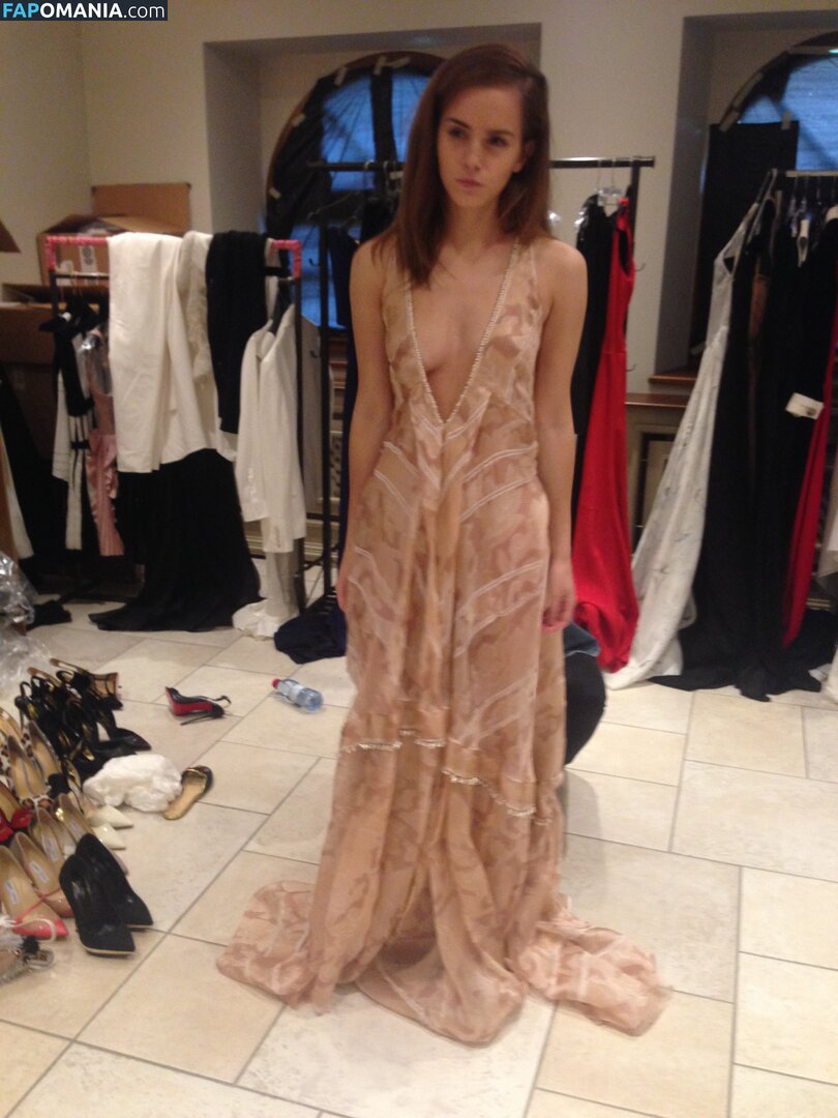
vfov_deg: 55.4
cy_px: 559
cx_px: 419
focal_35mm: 33
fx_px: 1065
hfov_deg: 42.9
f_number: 2.4
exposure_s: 1/20
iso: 200
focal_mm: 4.12
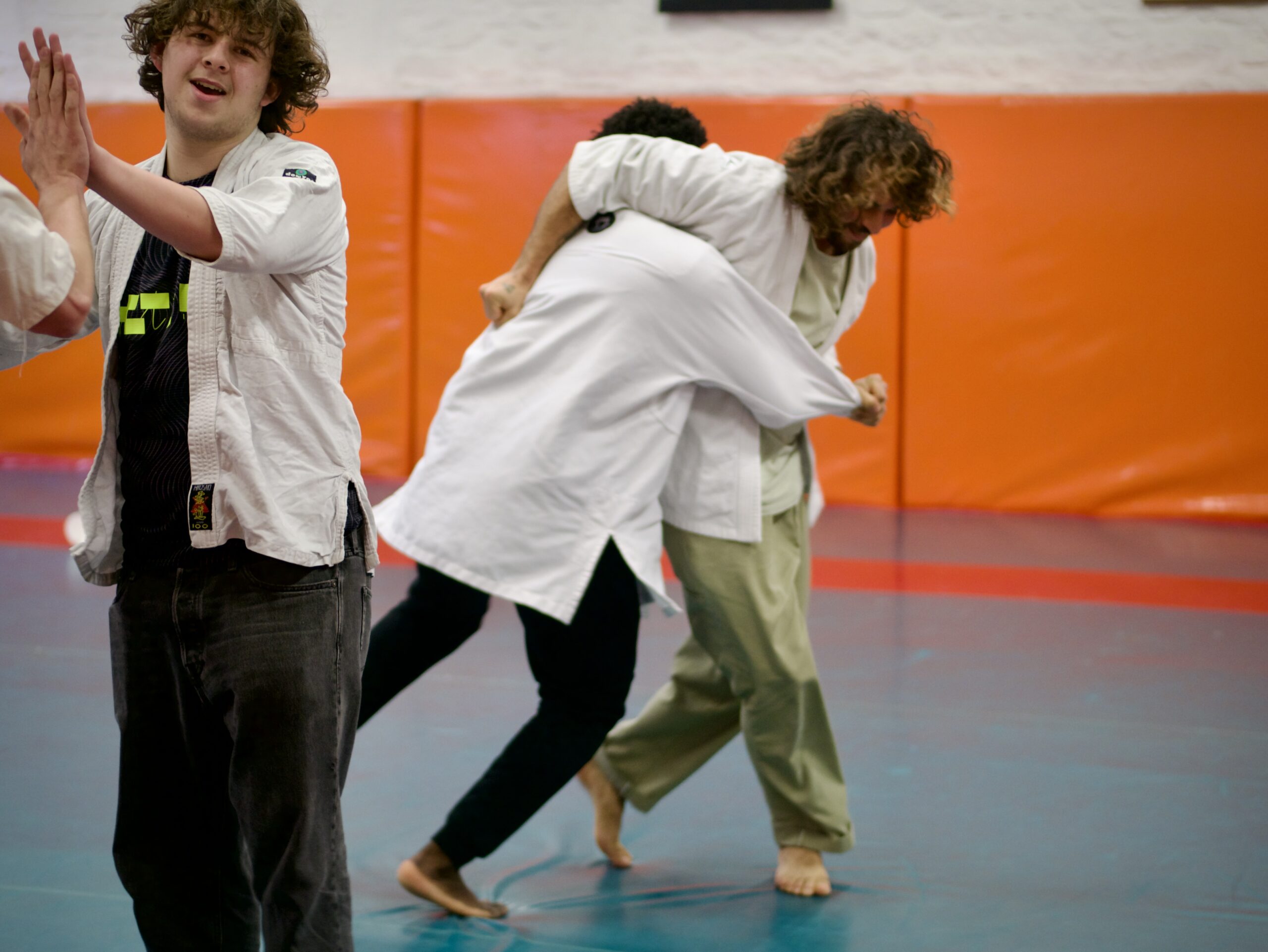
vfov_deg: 17.2
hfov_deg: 22.7
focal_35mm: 86
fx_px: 3151
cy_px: 476
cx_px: 634
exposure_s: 1/160
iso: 200
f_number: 1.7
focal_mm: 43
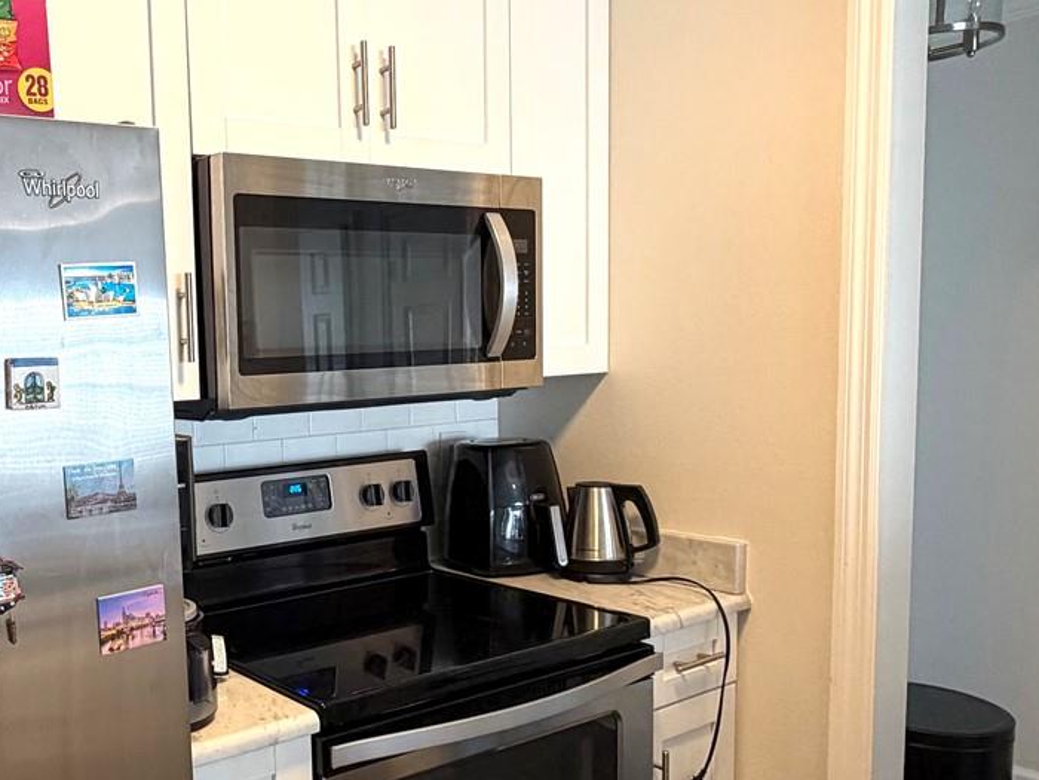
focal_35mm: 32
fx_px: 960
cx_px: 157
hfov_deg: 51.9
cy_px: 461
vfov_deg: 44.0
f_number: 2.2
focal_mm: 2.22
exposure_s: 1/60
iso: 200
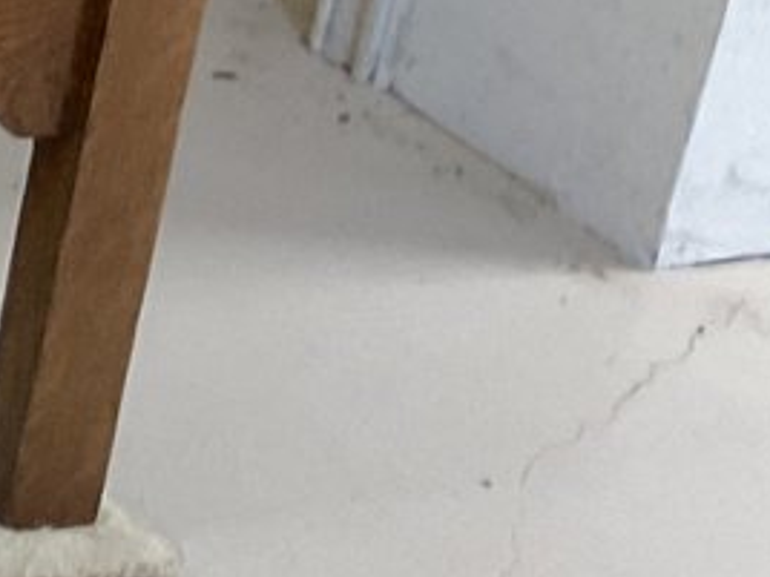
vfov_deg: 8.9
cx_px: -1291
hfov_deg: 10.0
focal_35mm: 164
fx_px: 3648
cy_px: -128
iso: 500
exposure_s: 1/24
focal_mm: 3
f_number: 1.8
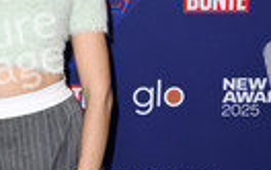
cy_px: 164
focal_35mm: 117
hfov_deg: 17.5
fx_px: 866
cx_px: 18
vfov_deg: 11.2
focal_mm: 38
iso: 640
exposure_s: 1/250
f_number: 5.6
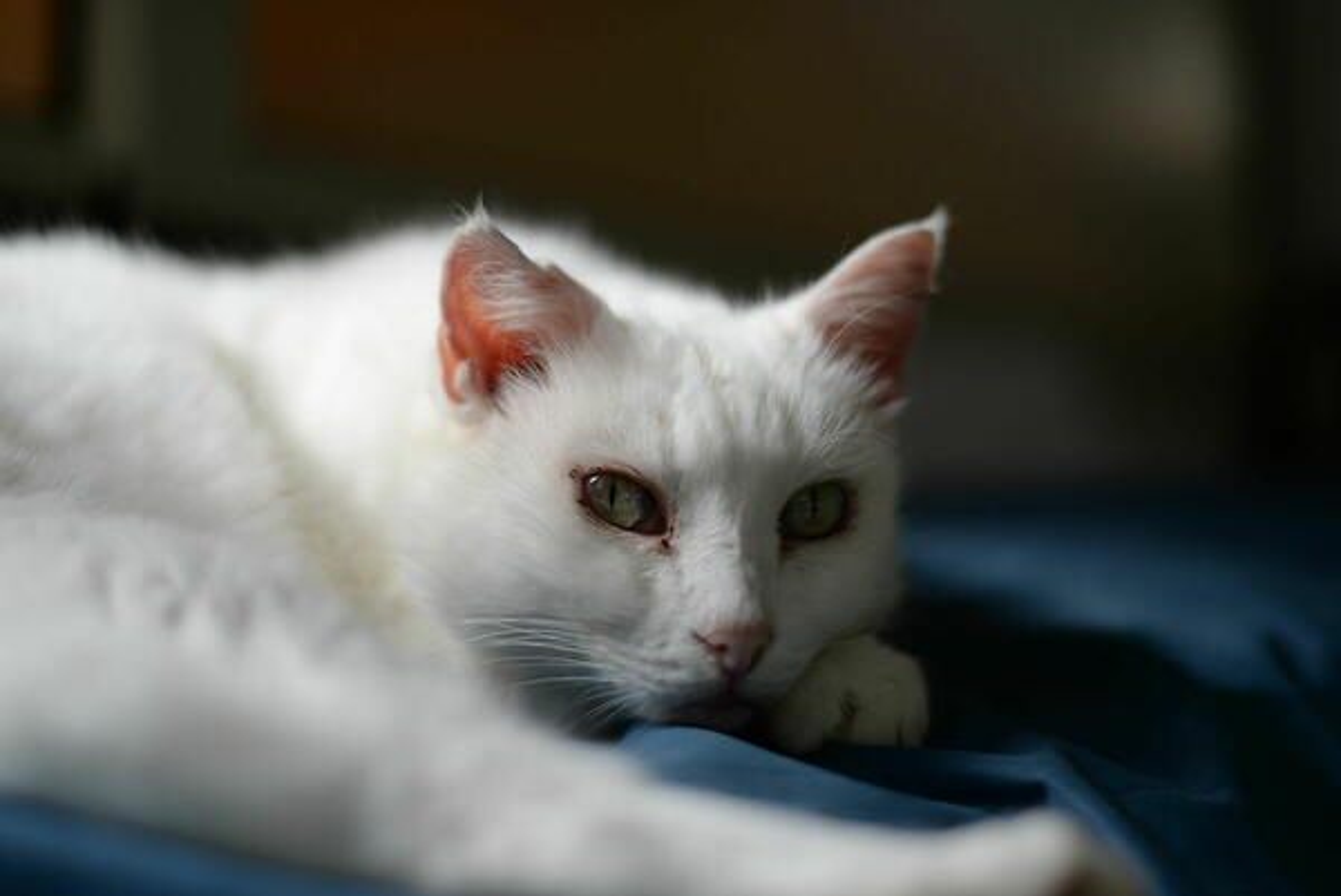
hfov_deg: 39.6
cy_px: 448
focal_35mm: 50
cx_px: 670
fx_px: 1864
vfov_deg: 27.0
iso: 200
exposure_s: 1/4000
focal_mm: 50
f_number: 1.8
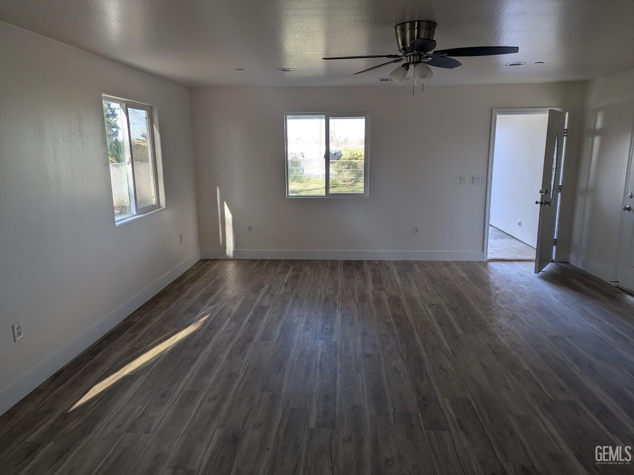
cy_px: 238
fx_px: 440
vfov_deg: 56.8
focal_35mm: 24
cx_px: 317
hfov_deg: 71.6
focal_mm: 6.81
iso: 63
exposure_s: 1/196
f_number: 1.85
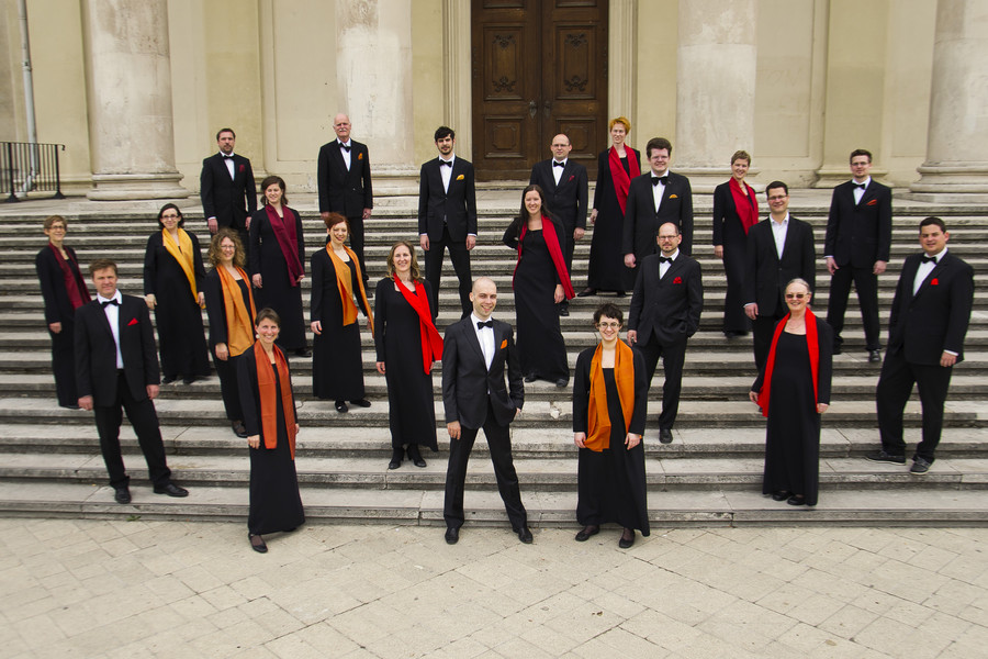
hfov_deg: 59.5
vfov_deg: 41.7
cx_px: 494
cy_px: 330
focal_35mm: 32
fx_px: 864
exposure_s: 1/250
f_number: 4.5
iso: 100
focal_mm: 21
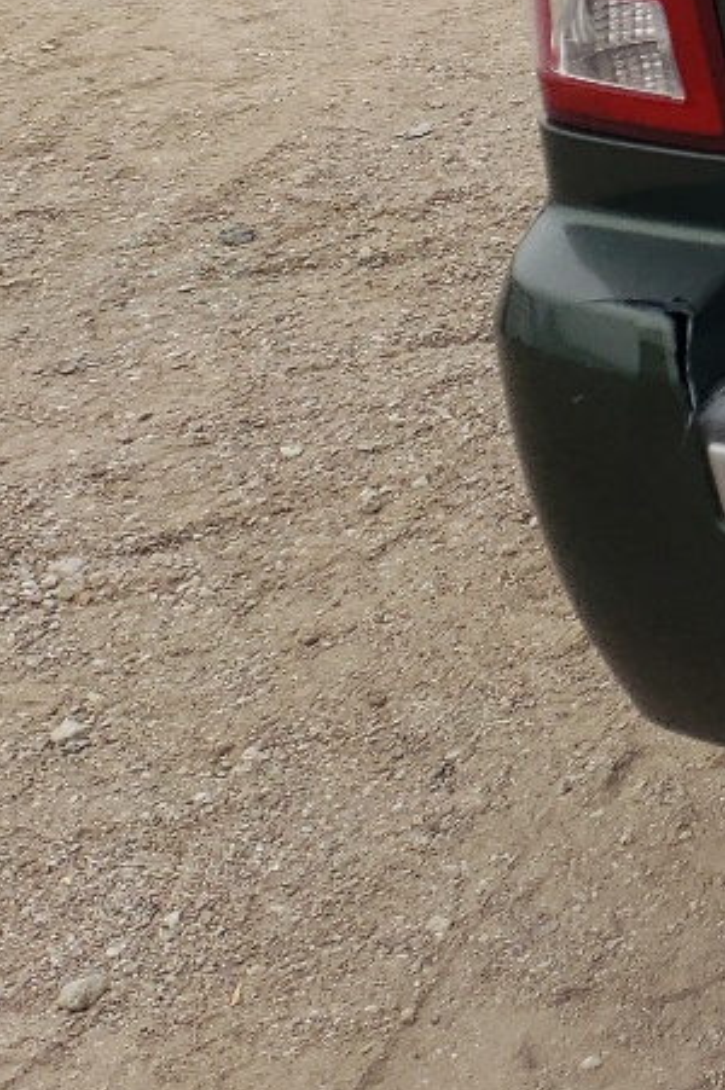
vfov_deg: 20.0
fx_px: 2904
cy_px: -213
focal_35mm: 96
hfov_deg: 11.4
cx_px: 1812
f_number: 1.5
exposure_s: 1/263
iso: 50
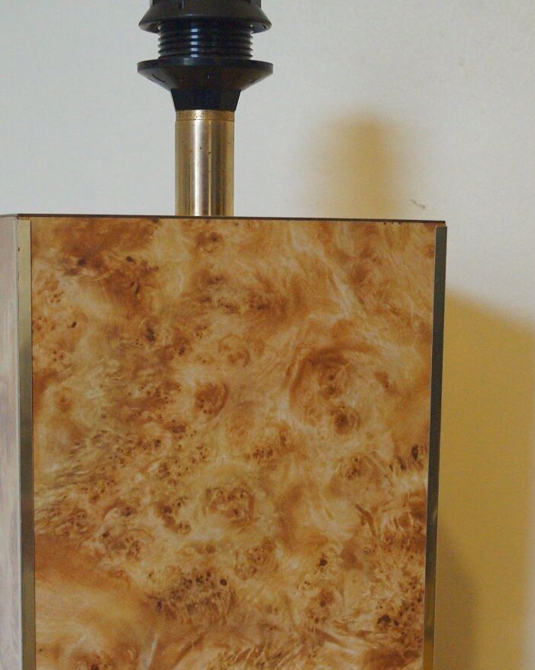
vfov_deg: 23.1
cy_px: 498
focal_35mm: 82
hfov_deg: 18.7
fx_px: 1624
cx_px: 227
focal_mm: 35
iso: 3200
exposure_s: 1/60
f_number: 4.5
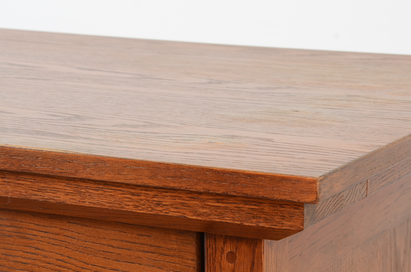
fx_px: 1640
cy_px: 222
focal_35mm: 144
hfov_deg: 14.3
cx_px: 236
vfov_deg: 9.5
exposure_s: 1/80
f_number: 9
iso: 125
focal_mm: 58
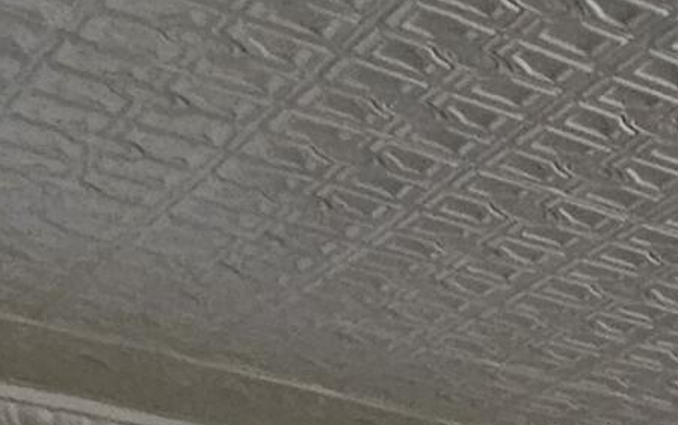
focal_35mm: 92
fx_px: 1701
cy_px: 1470
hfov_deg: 13.2
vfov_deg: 9.3
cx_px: 1804
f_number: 2.2
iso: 125
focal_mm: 2.2
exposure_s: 1/60
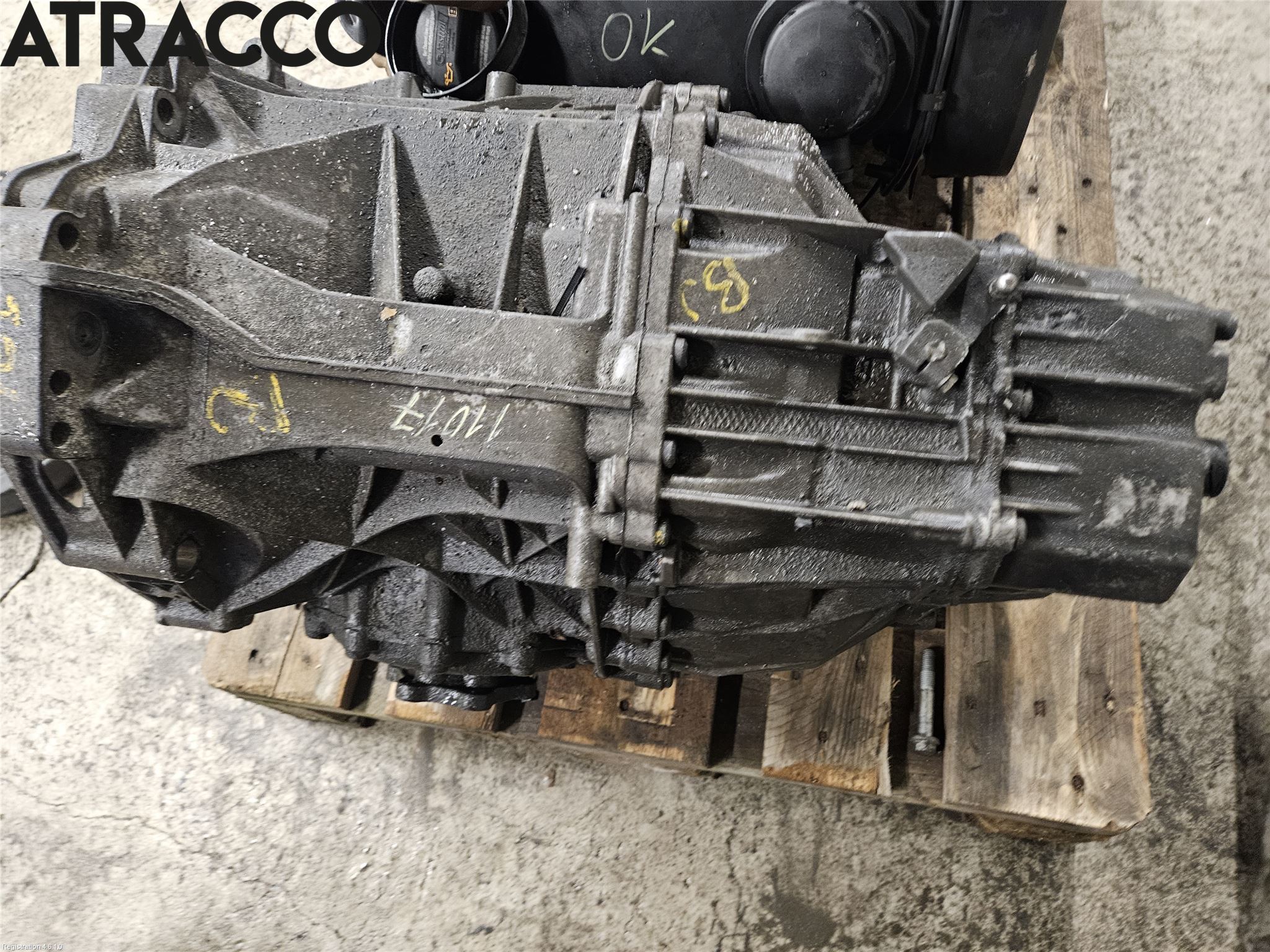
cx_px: 635
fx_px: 844
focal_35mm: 23
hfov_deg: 73.9
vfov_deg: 58.9
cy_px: 476
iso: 800
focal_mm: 5.4
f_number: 1.8
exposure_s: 1/25
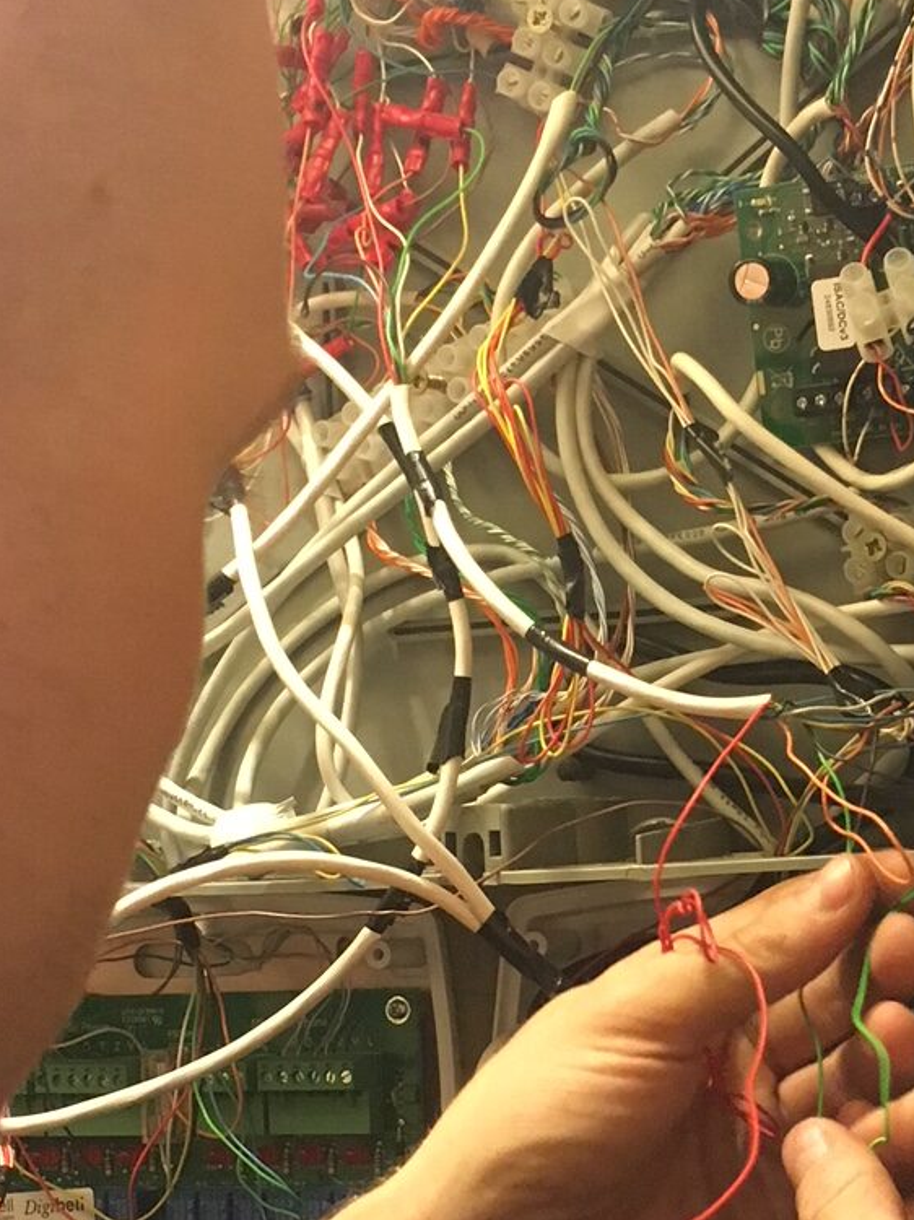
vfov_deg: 24.9
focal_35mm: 78
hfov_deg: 18.7
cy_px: 833
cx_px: 725
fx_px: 2748
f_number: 2.2
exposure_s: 1/25
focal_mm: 4.15
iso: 200
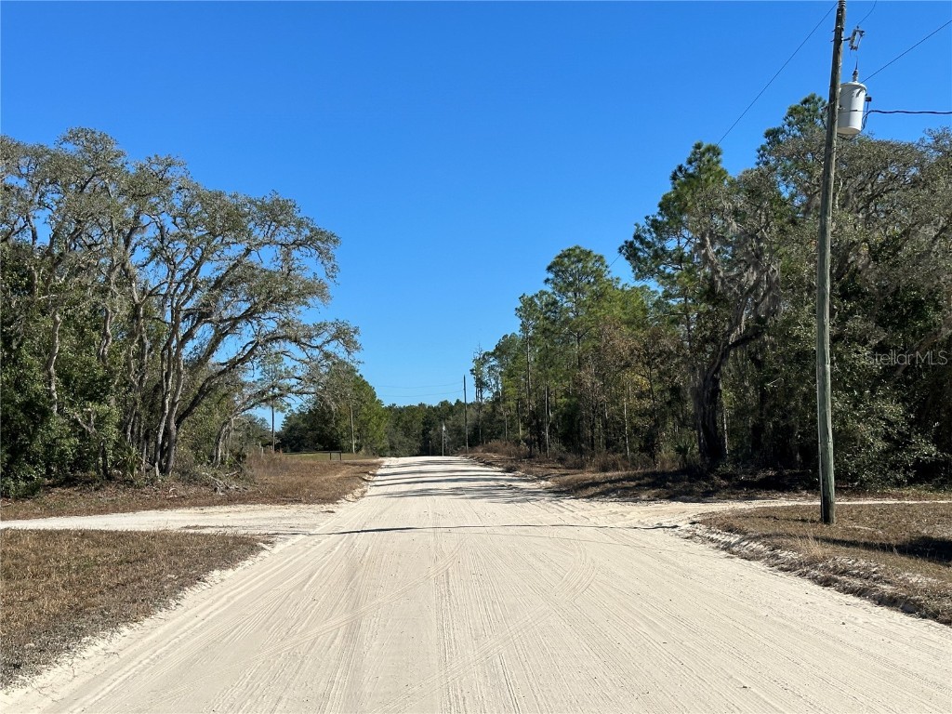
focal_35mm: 48
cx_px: 476
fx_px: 1320
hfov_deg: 39.7
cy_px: 357
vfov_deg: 30.3
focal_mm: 6.86
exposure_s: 1/5882
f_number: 1.78
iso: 64
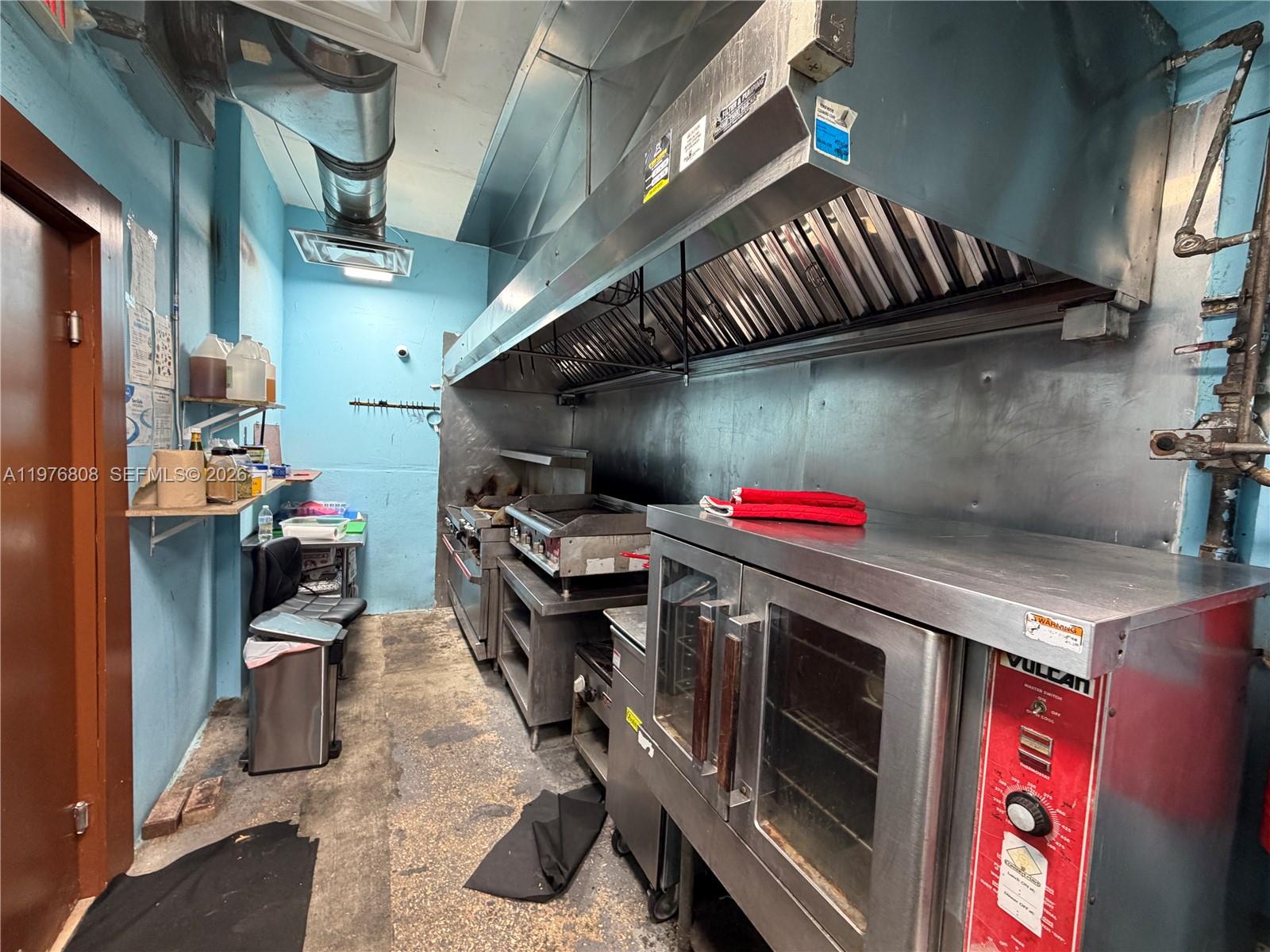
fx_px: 514
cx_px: 635
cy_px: 476
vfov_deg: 85.7
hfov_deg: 102.1
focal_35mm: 14
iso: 250
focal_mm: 2.22
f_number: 2.2
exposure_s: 1/121
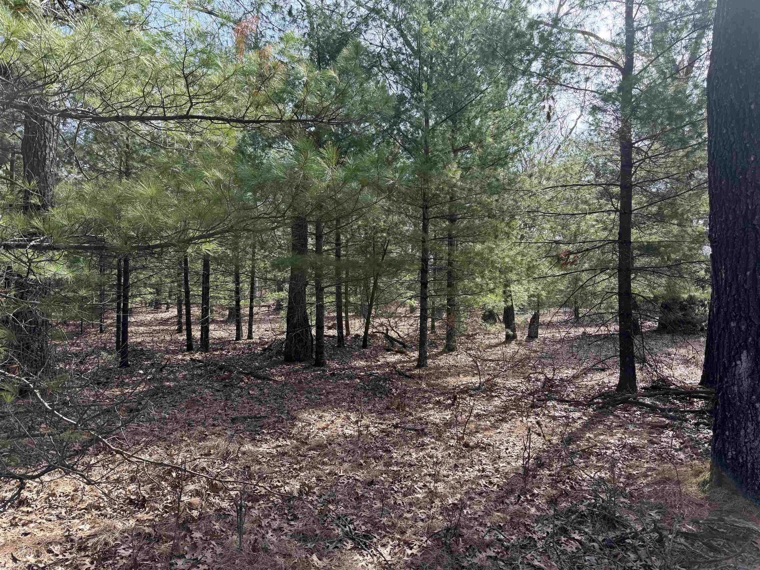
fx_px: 527
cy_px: 285
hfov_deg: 71.6
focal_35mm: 24
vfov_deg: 56.8
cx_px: 380
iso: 100
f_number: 1.78
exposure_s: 1/898
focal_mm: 6.76
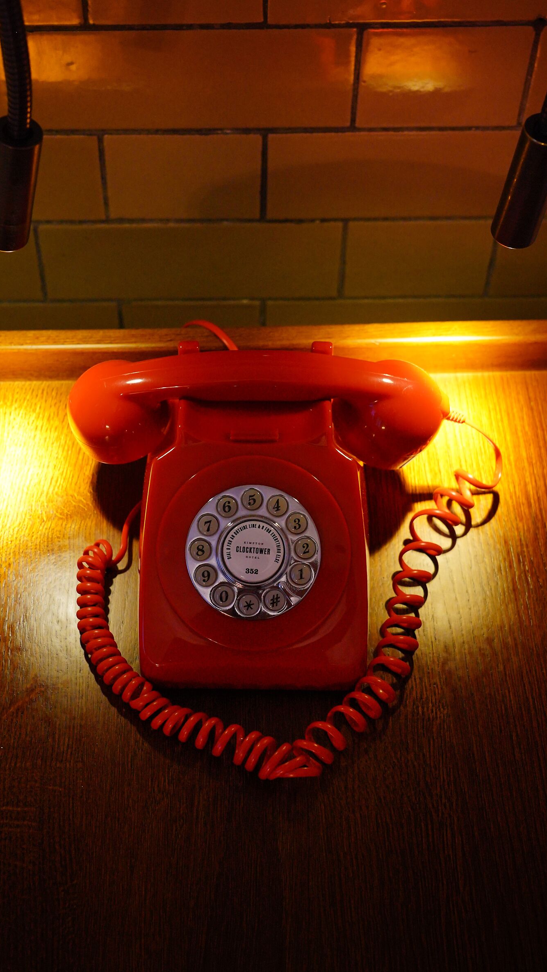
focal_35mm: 53
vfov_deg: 39.2
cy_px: 485
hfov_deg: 22.6
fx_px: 1367
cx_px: 229
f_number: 5.6
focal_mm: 50
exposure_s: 1/60
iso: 2500
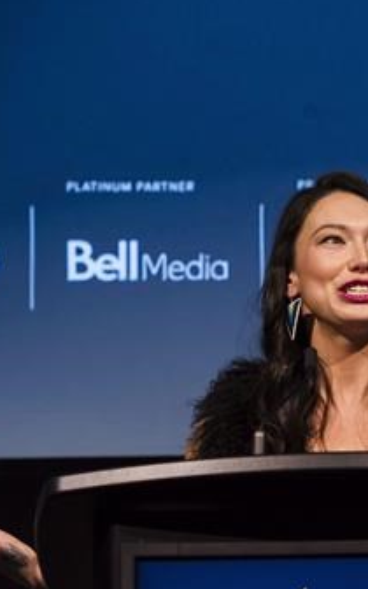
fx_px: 5215
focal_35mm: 325
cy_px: 369
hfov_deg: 4.0
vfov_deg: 6.5
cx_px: 382
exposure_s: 1/200
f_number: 5
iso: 2000
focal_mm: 165
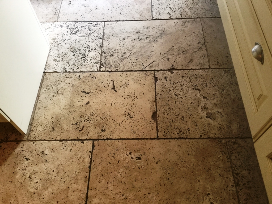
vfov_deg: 45.4
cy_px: 102
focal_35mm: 31
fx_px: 244
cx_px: 136
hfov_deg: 58.4
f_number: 2.4
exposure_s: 1/33
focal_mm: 3.3
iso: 100
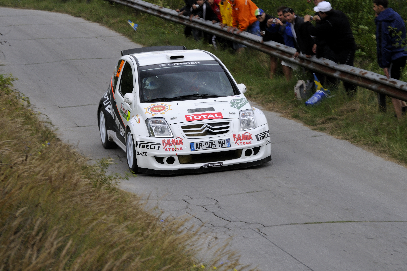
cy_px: 136
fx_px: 1389
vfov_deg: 11.1
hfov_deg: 16.7
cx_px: 204
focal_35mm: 123
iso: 400
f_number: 16
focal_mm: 82
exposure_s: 1/200
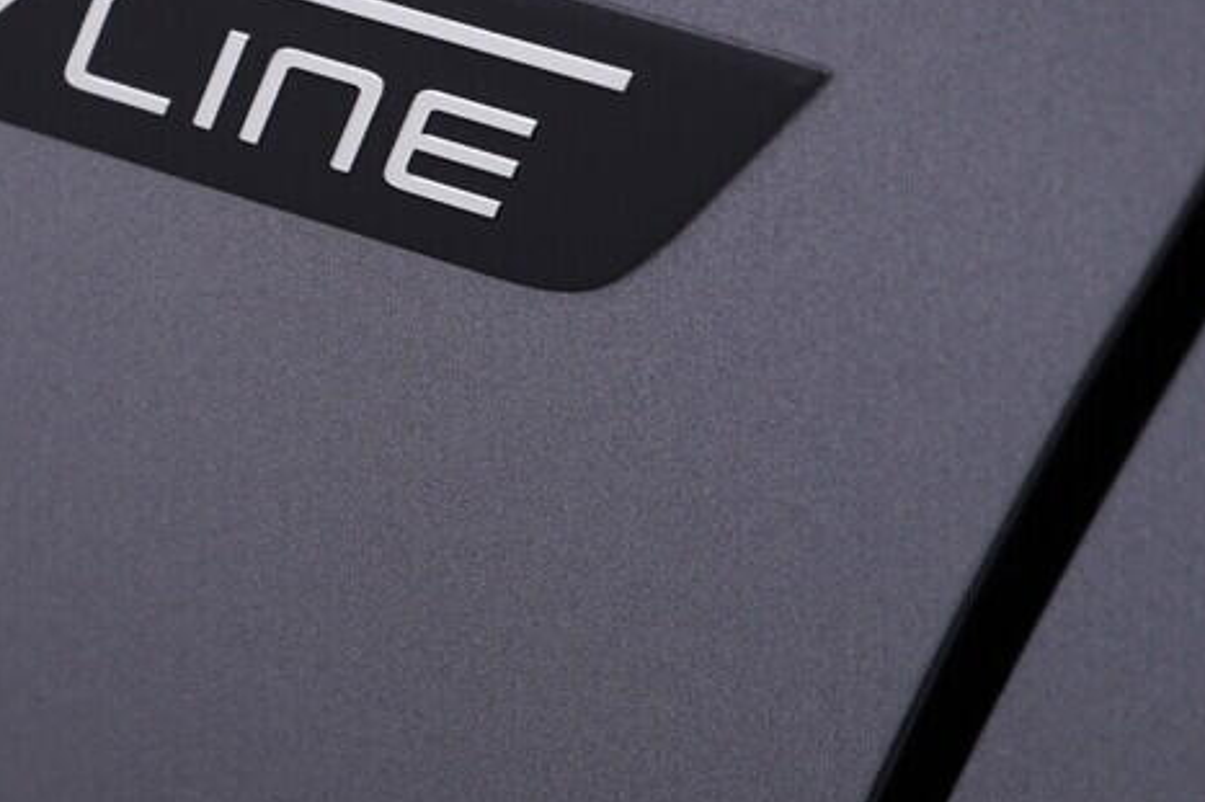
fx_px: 3714
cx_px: -93
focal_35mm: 111
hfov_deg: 17.8
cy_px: 28
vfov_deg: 12.2
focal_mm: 24
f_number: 4.5
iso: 125
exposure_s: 1/100
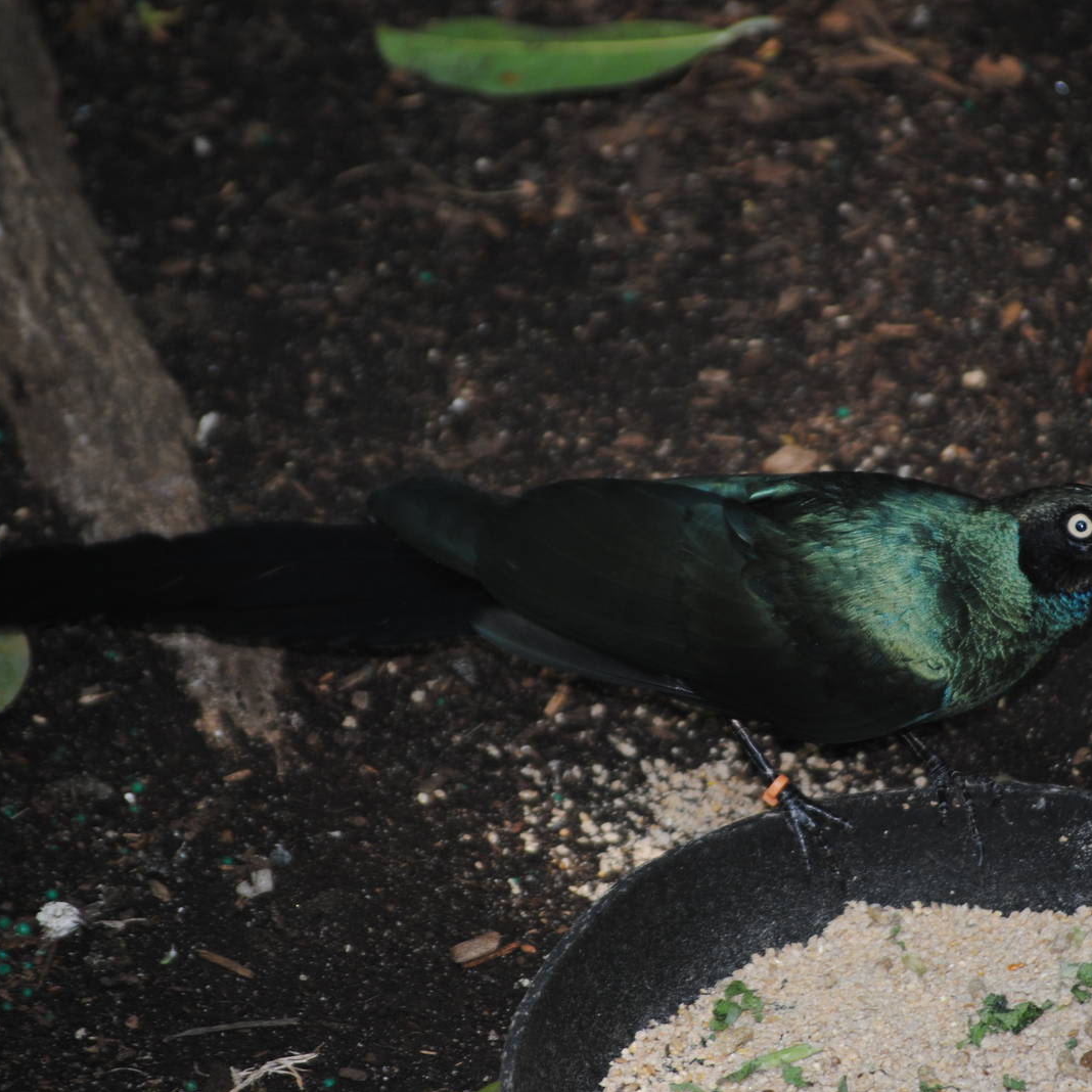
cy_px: 547
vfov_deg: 5.7
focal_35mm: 306
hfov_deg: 5.7
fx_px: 10921
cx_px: 709
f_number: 5.3
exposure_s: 1/60
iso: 200
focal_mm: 160
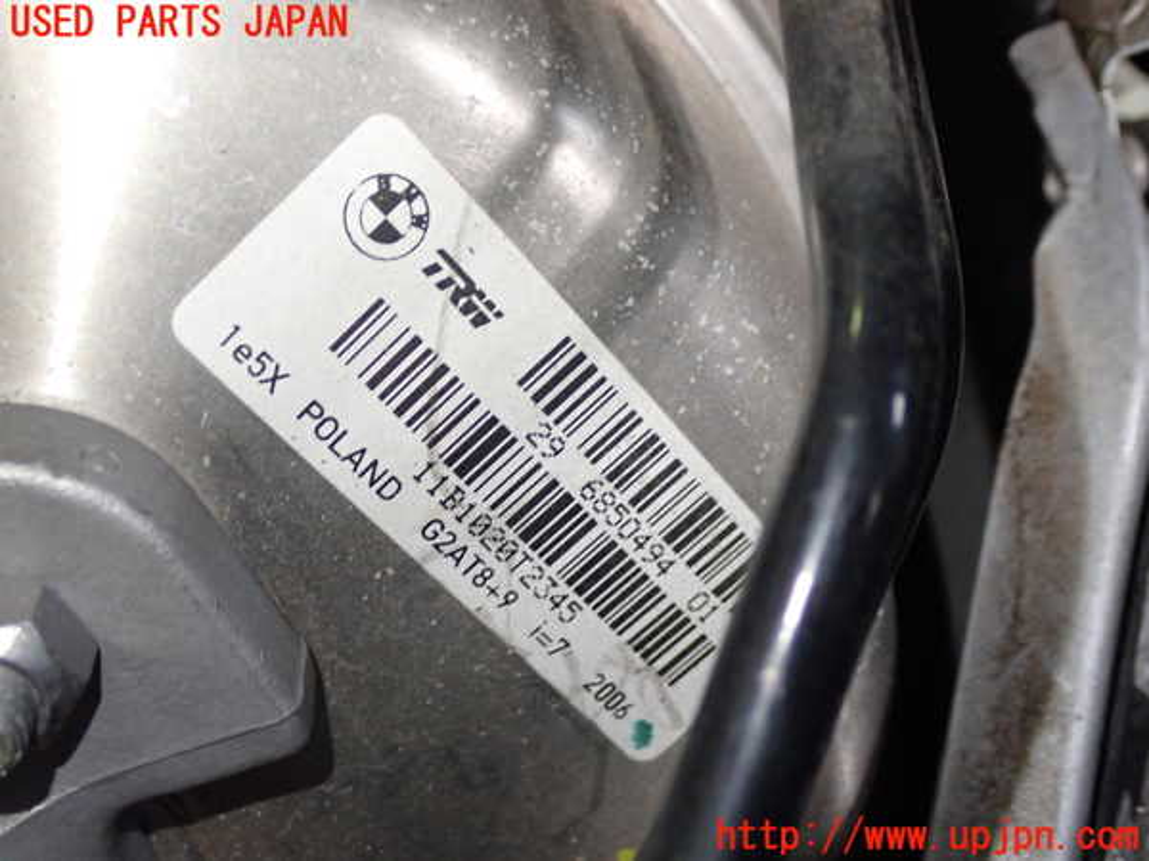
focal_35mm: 50
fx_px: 1660
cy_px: 430
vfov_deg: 29.1
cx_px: 574
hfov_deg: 38.2
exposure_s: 1/50
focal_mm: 9.01
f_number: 3.2
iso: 500
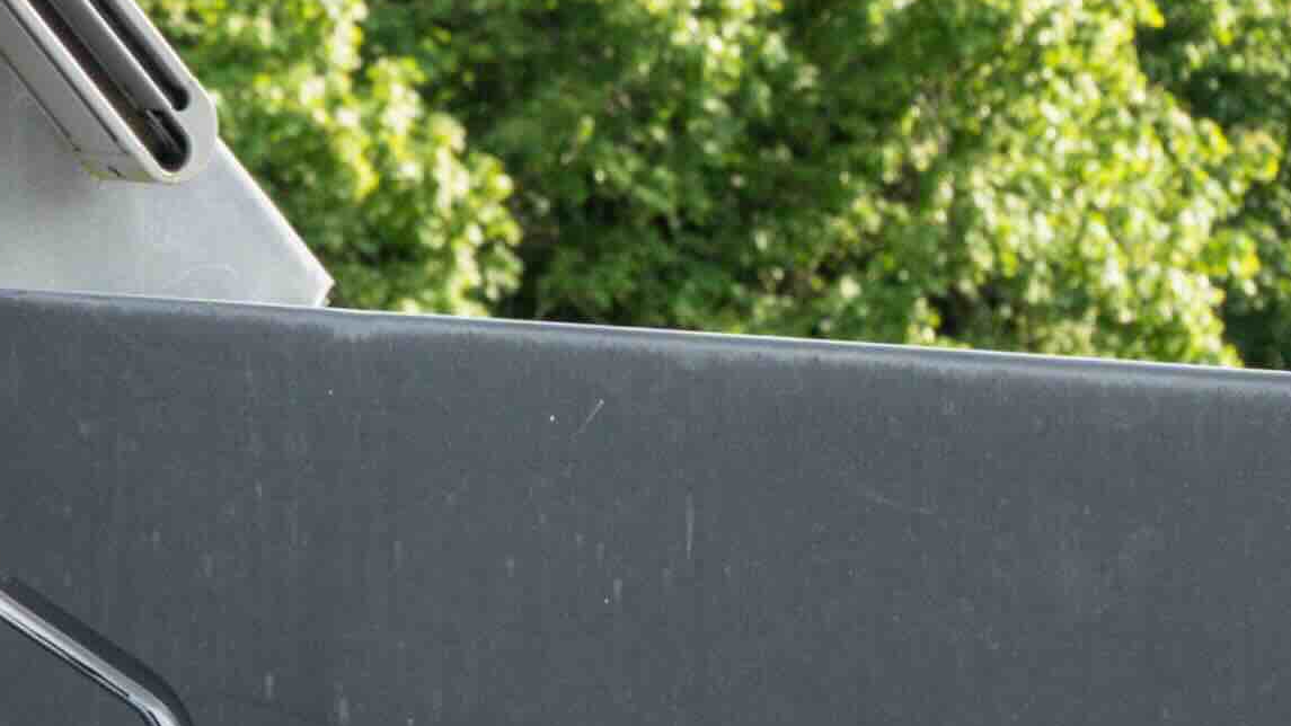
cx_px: 126
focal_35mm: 286
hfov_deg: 7.5
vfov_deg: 4.2
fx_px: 9785
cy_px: 81
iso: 200
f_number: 9
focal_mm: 44.6
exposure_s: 1/160
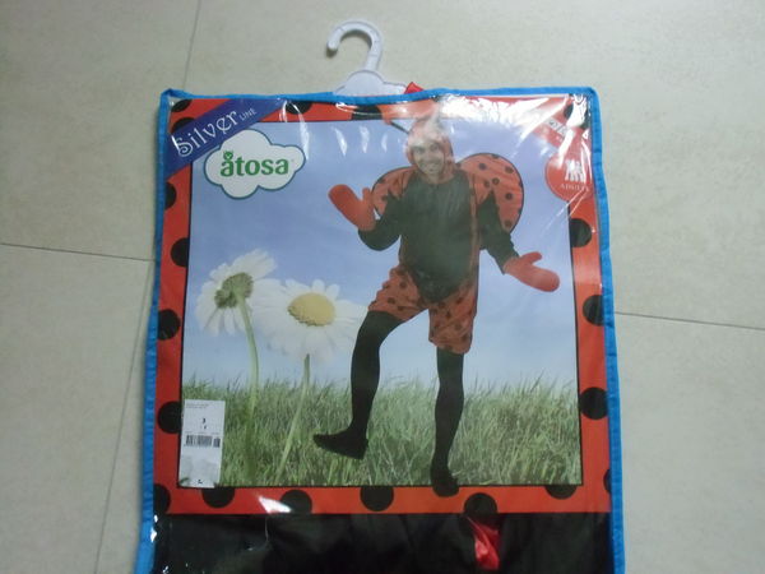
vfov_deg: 30.9
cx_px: 382
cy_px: 287
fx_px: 1039
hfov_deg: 40.4
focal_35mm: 47
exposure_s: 1/25
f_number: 4.2
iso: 800
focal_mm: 8.29
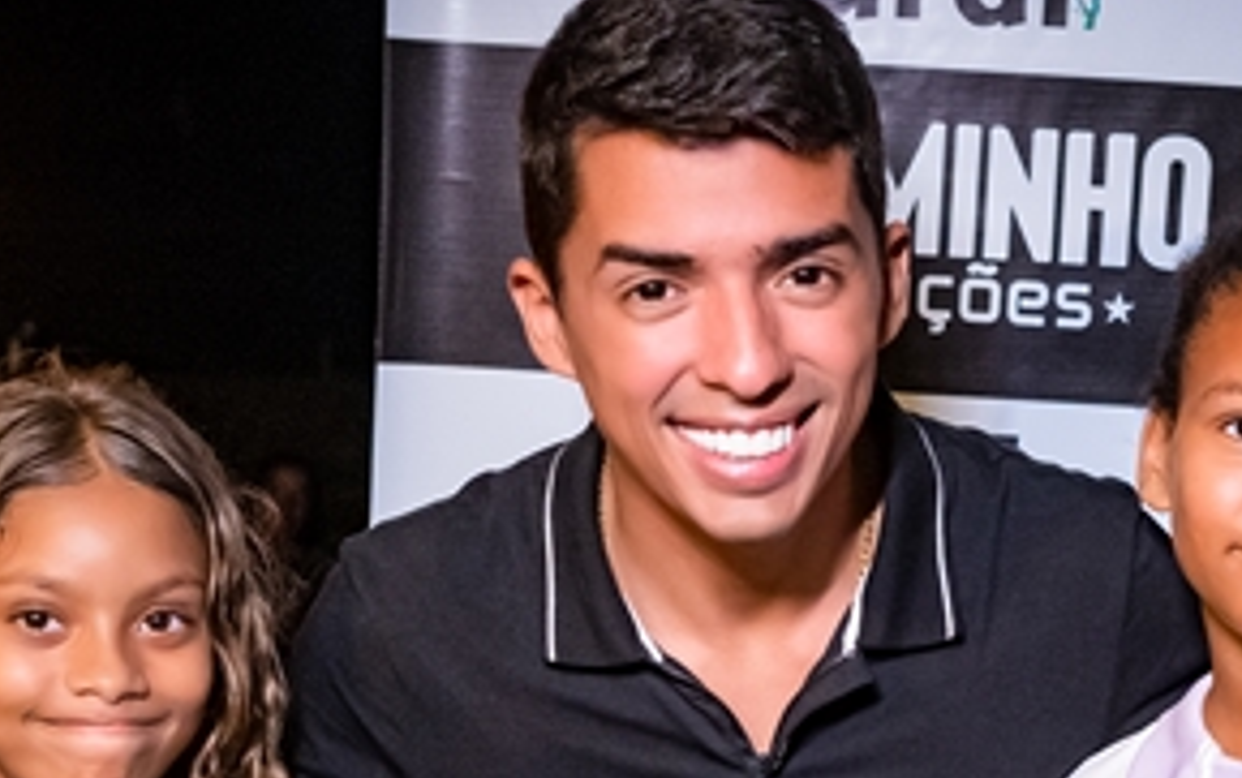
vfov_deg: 13.6
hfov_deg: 22.0
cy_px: 877
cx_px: 801
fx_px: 3184
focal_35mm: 94
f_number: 2.8
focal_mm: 24
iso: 2500
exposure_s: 1/320
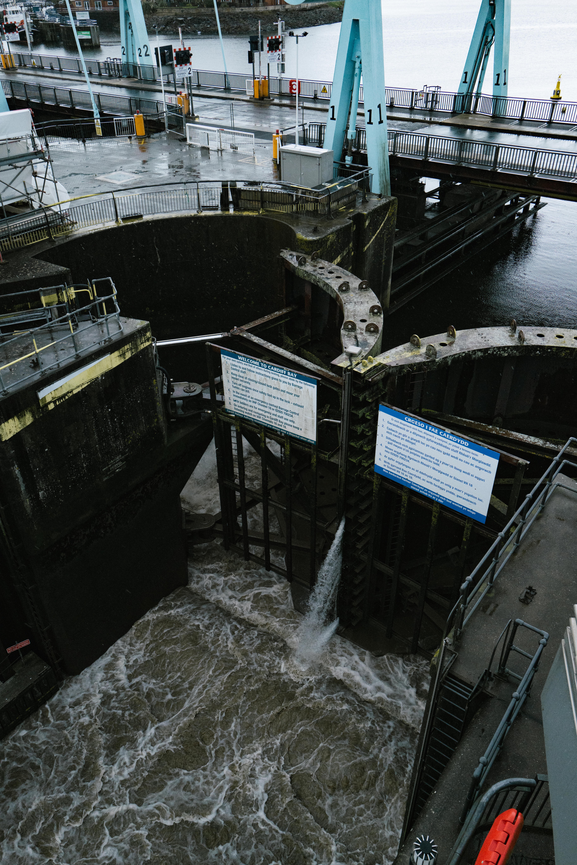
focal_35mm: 28
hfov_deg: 46.4
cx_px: 288
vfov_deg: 65.5
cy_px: 432
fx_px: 673
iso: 800
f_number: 8
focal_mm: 28
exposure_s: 1/500
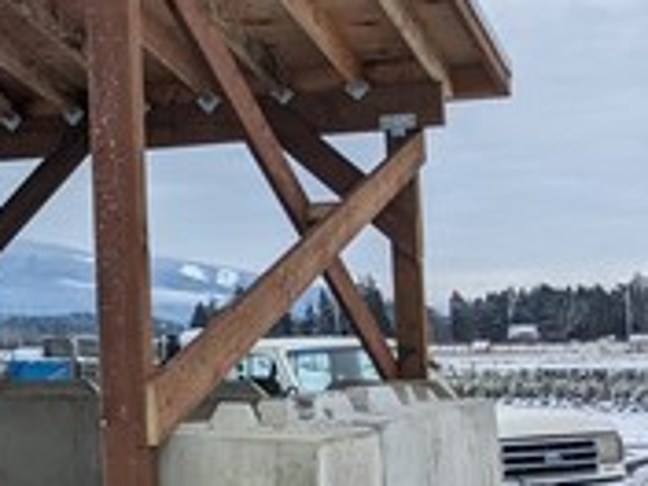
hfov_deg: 19.8
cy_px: 177
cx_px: -313
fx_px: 1610
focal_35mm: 86
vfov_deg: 17.1
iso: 65
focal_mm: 4.38
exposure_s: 1/264
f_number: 1.73
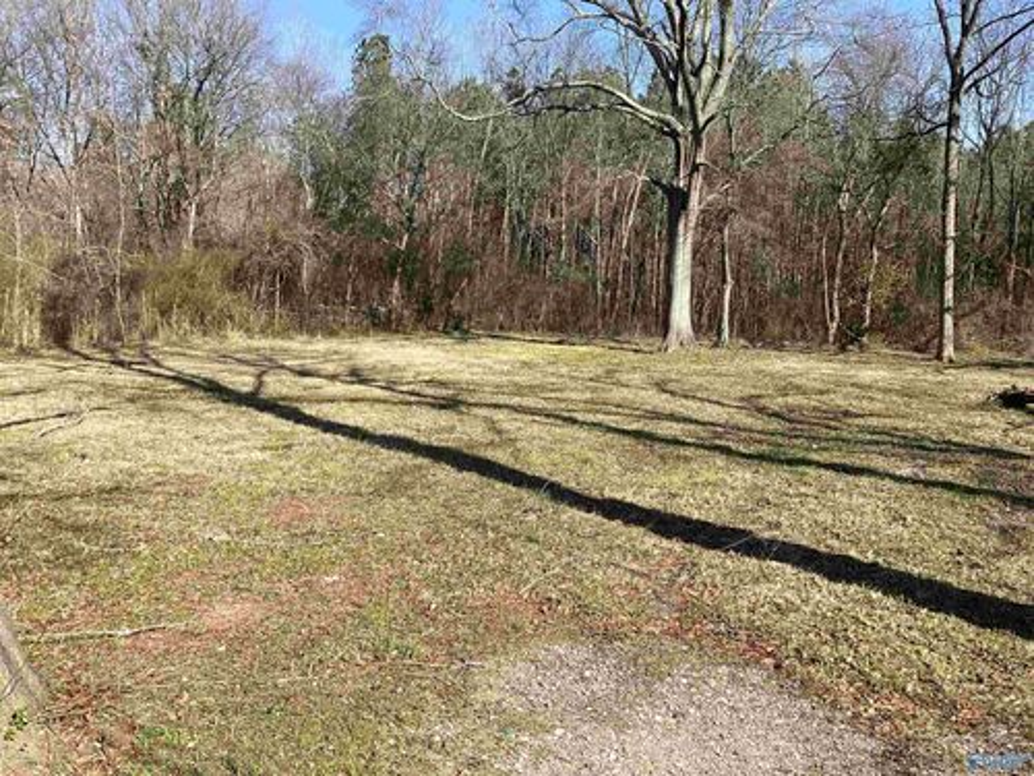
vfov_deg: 45.4
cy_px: 388
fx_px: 926
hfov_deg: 58.4
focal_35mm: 31
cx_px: 517
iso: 25
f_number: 2.4
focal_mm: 3.3
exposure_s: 1/741
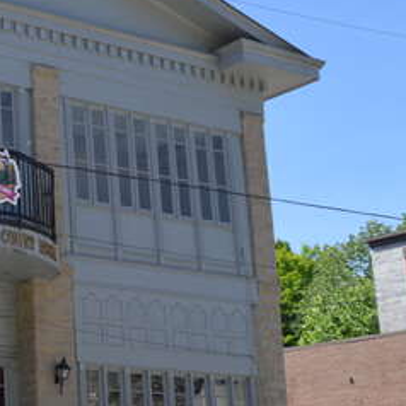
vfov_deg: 22.5
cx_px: -205
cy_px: 210
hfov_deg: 19.5
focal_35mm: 77
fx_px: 1022
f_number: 7.1
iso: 100
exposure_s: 1/200
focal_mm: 18
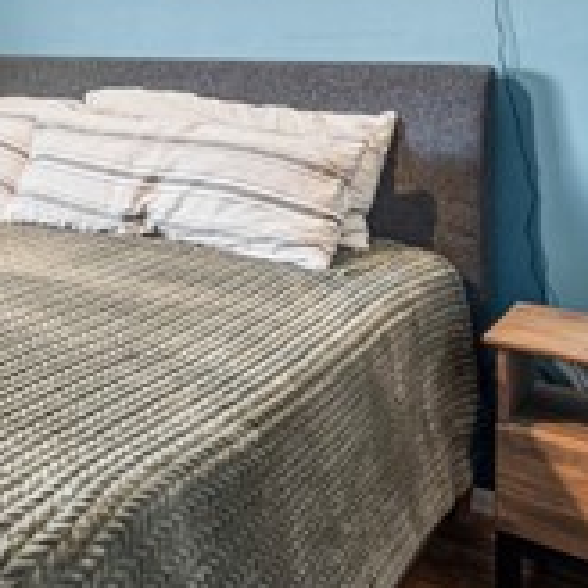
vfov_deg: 36.0
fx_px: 826
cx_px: -240
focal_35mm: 43
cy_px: 23
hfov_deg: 28.9
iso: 1000
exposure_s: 1/15
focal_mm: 13
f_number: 3.2
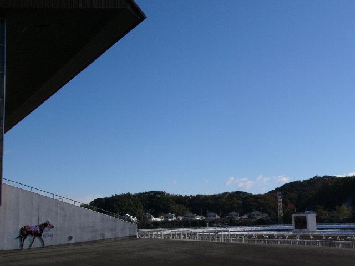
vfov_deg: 29.1
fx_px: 513
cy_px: 133
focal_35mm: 50
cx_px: 178
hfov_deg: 38.2
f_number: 8
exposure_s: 1/2000
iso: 100
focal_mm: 8.3
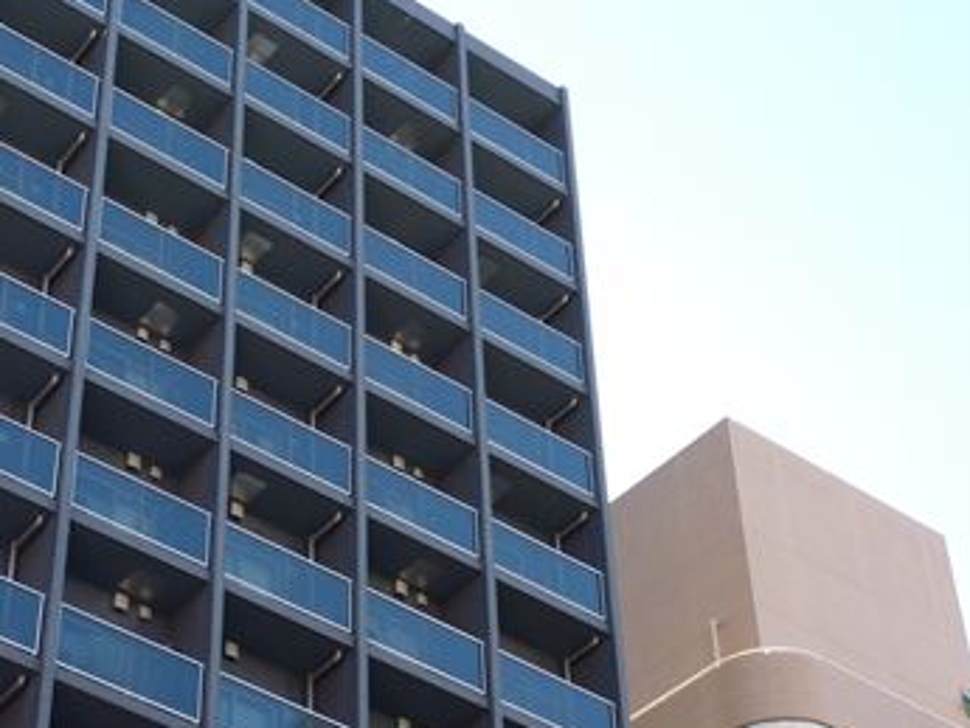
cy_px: 624
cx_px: 90
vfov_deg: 19.1
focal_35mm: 76
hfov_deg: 24.9
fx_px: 2130
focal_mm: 7.3
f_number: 3.7
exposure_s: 1/100
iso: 100
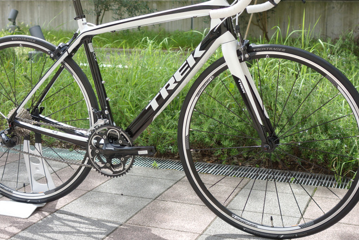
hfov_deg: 32.4
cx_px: 172
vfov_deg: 21.9
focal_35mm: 62
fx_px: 619
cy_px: 91
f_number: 3.2
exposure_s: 1/500
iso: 125
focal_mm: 18.02
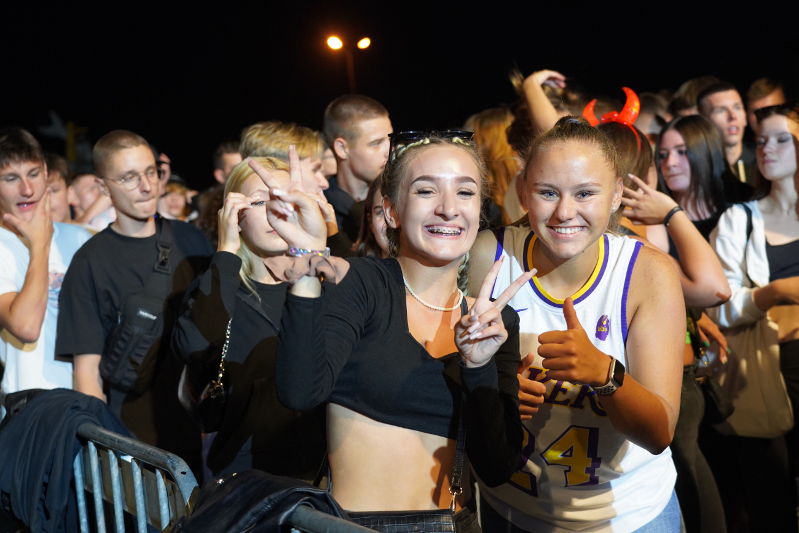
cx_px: 400
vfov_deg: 26.0
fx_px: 1154
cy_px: 266
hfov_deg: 38.2
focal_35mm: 52
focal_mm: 52
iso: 3200
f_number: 4
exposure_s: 1/160
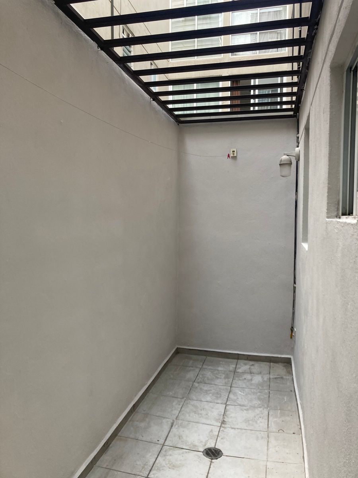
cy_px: 239
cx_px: 179
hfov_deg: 49.7
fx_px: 386
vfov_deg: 63.4
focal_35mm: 28
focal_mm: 3.99
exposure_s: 1/60
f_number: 1.8
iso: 64
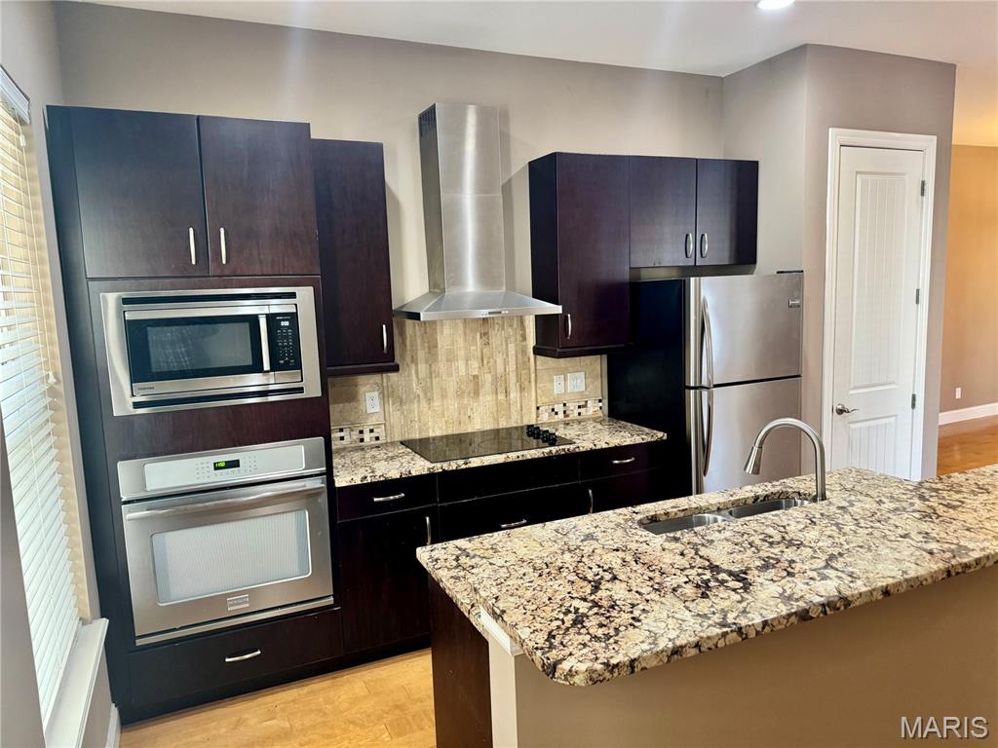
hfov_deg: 71.6
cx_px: 499
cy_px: 374
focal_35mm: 24
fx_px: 692
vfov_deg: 56.8
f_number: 1.78
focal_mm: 6.76
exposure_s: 1/60
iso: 250
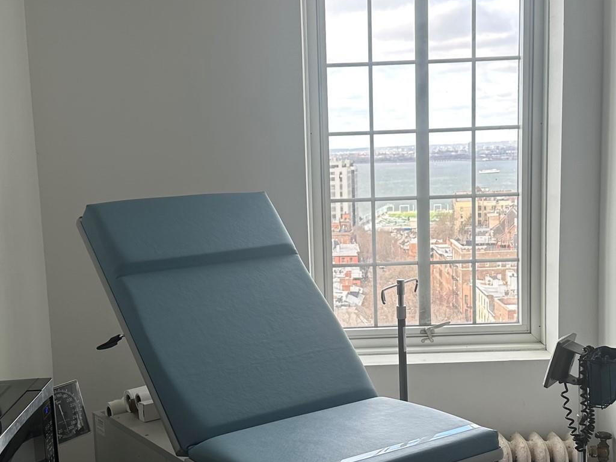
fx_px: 854
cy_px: 266
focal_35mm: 48
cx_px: 308
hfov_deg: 39.7
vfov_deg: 30.2
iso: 80
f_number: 1.78
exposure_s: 1/248
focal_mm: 6.86
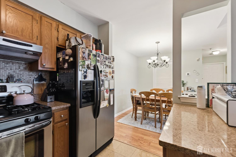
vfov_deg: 77.3
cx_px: 118
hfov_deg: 100.4
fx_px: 98
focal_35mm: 15
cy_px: 78
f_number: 7.1
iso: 640
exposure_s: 1/25
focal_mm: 15
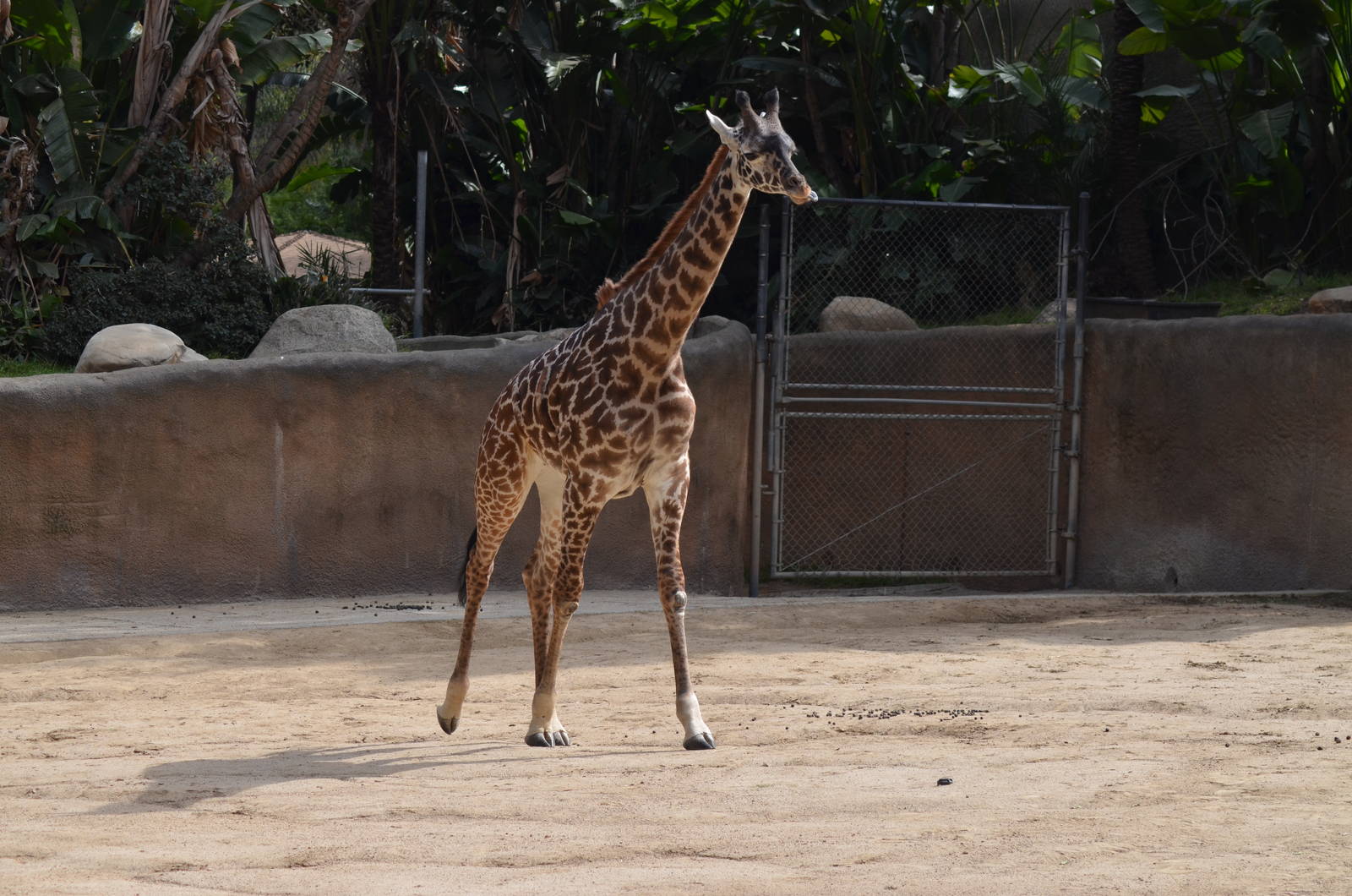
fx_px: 3935
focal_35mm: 105
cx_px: 676
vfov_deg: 13.0
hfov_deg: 19.5
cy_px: 448
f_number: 6.3
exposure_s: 1/640
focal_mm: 70
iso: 200
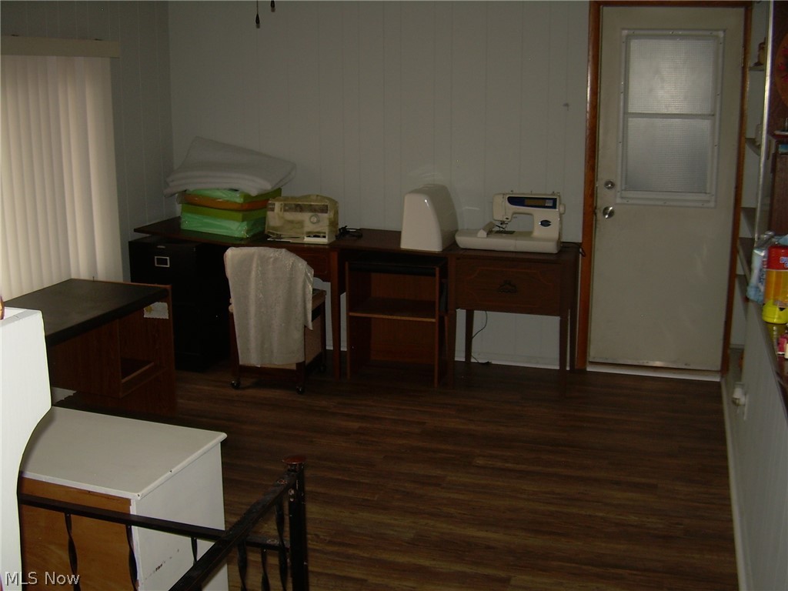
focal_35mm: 38
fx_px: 865
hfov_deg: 49.0
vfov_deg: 37.7
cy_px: 296
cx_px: 394
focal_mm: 6.3
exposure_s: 1/60
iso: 50
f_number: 2.8
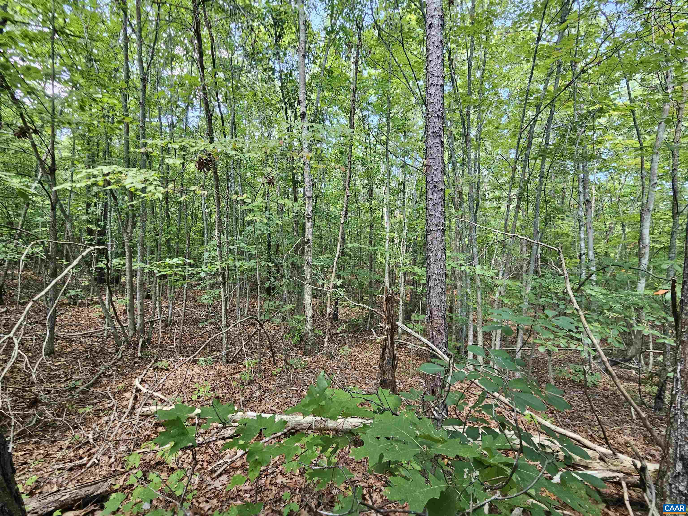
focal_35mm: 13
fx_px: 258
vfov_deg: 89.9
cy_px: 258
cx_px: 344
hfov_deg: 106.2
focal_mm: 2.2
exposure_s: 1/60
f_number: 2.2
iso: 100
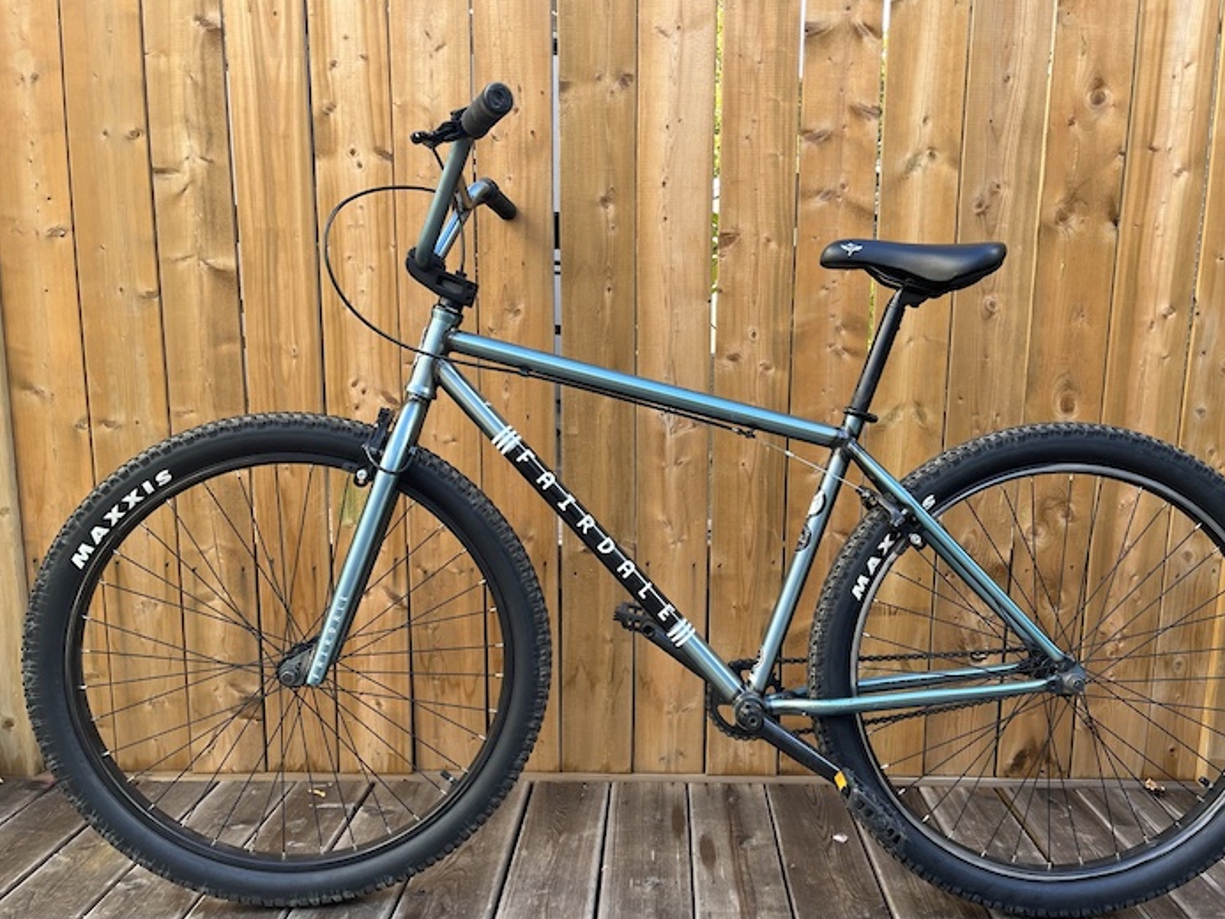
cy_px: 520
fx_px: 1062
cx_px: 672
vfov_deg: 46.7
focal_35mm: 30
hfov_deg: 59.8
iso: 40
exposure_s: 1/171
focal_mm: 5.1
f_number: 1.6
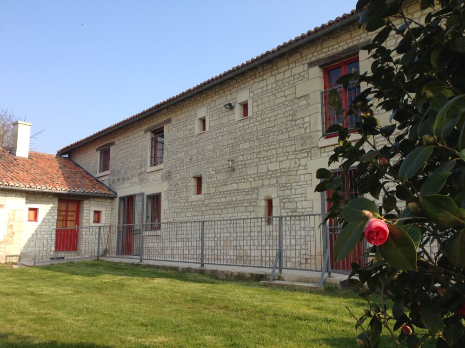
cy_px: 174
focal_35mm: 33
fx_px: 443
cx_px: 232
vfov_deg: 42.9
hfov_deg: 55.4
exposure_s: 1/874
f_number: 2.4
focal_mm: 4.13
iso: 50
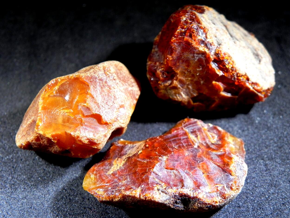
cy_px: 109
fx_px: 436
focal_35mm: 52
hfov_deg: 36.8
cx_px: 145
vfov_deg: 28.0
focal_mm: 9.2
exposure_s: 1/44.1
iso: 160
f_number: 3.5
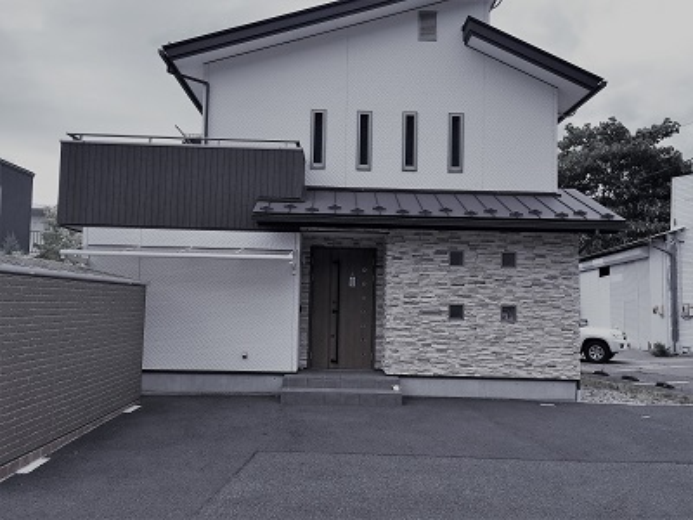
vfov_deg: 48.2
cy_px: 260
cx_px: 346
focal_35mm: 29
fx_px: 581
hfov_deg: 61.7
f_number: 2.2
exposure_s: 1/1199
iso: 32
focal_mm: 4.15
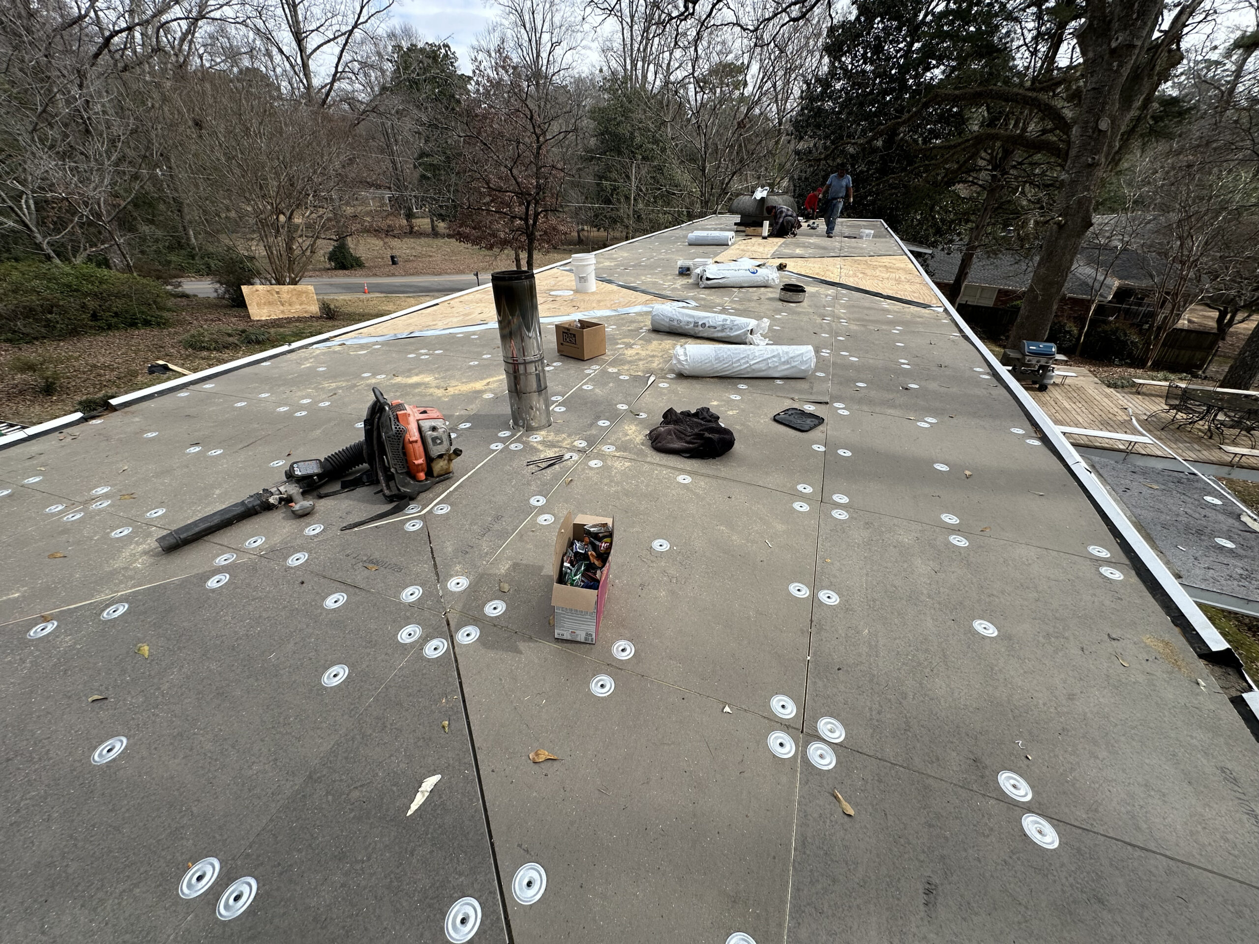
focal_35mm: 14
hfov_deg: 102.1
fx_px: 509
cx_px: 630
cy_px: 472
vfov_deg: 85.7
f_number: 2.2
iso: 50
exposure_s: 1/1473
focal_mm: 2.22
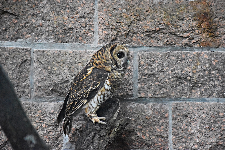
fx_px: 1313
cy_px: 75
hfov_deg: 9.8
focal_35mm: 210
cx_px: 112
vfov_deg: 6.5
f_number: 5.6
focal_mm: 140
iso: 12800
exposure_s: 1/400
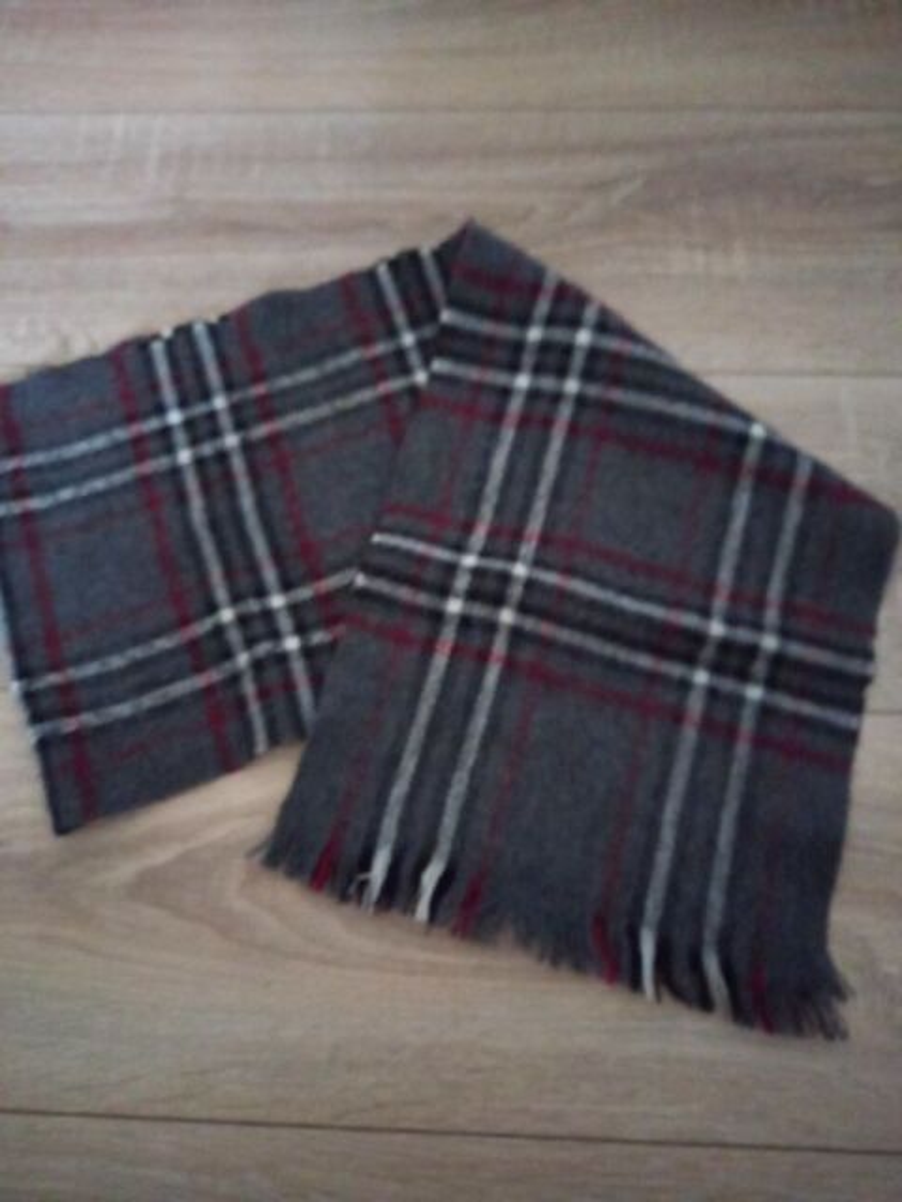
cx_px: 451
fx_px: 869
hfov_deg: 54.9
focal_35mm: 25
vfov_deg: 69.4
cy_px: 601
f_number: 2
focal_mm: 4.6
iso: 4000
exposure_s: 1/16
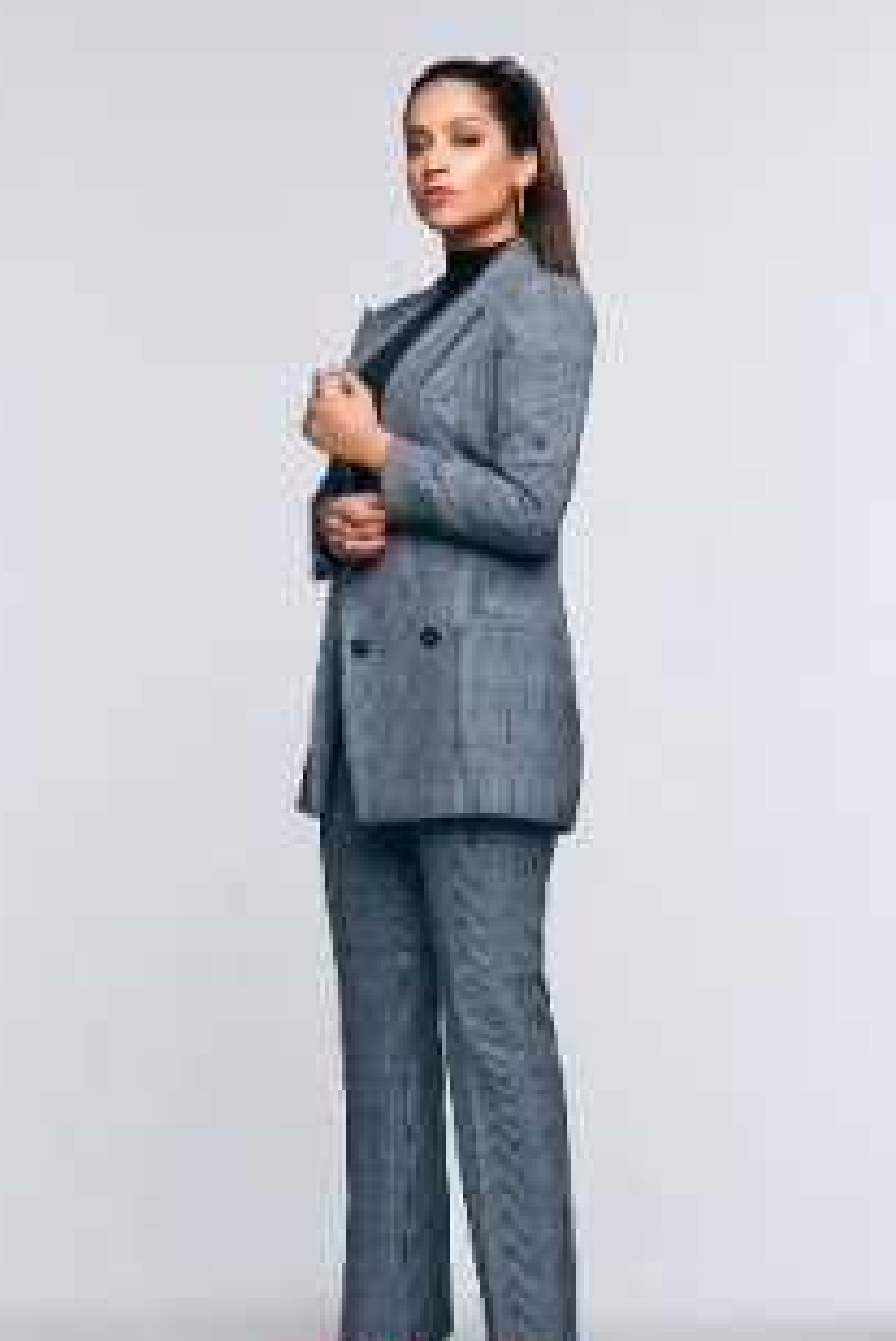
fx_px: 3244
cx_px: 457
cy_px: 712
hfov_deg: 15.7
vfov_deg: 23.4
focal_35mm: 87
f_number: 11
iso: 200
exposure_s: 1/200
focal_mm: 70
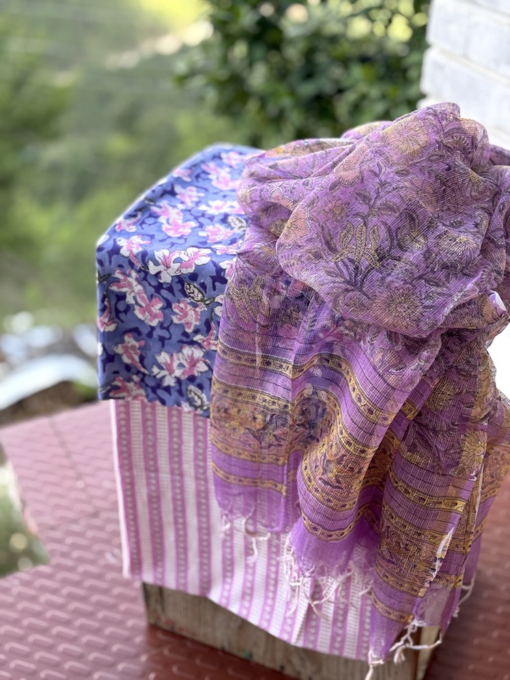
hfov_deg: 30.3
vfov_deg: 39.7
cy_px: 340
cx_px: 255
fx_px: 943
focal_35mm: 48
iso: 64
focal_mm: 6.76
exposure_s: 1/417
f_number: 1.78
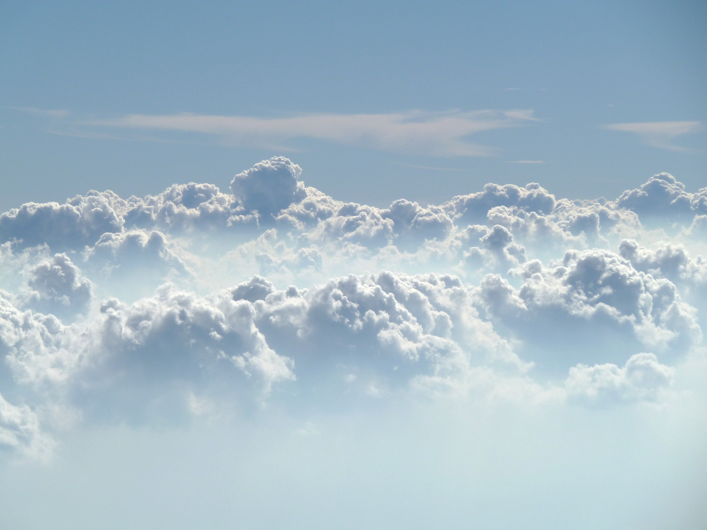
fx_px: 3717
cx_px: 354
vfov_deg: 8.2
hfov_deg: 10.9
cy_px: 265
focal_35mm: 182
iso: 80
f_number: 6.3
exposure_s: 1/800
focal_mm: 29.9
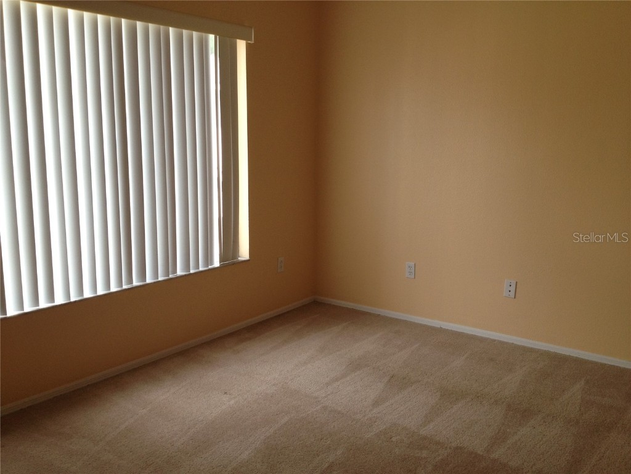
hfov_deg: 52.6
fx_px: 638
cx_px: 316
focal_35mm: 35
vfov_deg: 40.7
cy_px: 237
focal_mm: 4.28
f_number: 2.4
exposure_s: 1/120
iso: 80
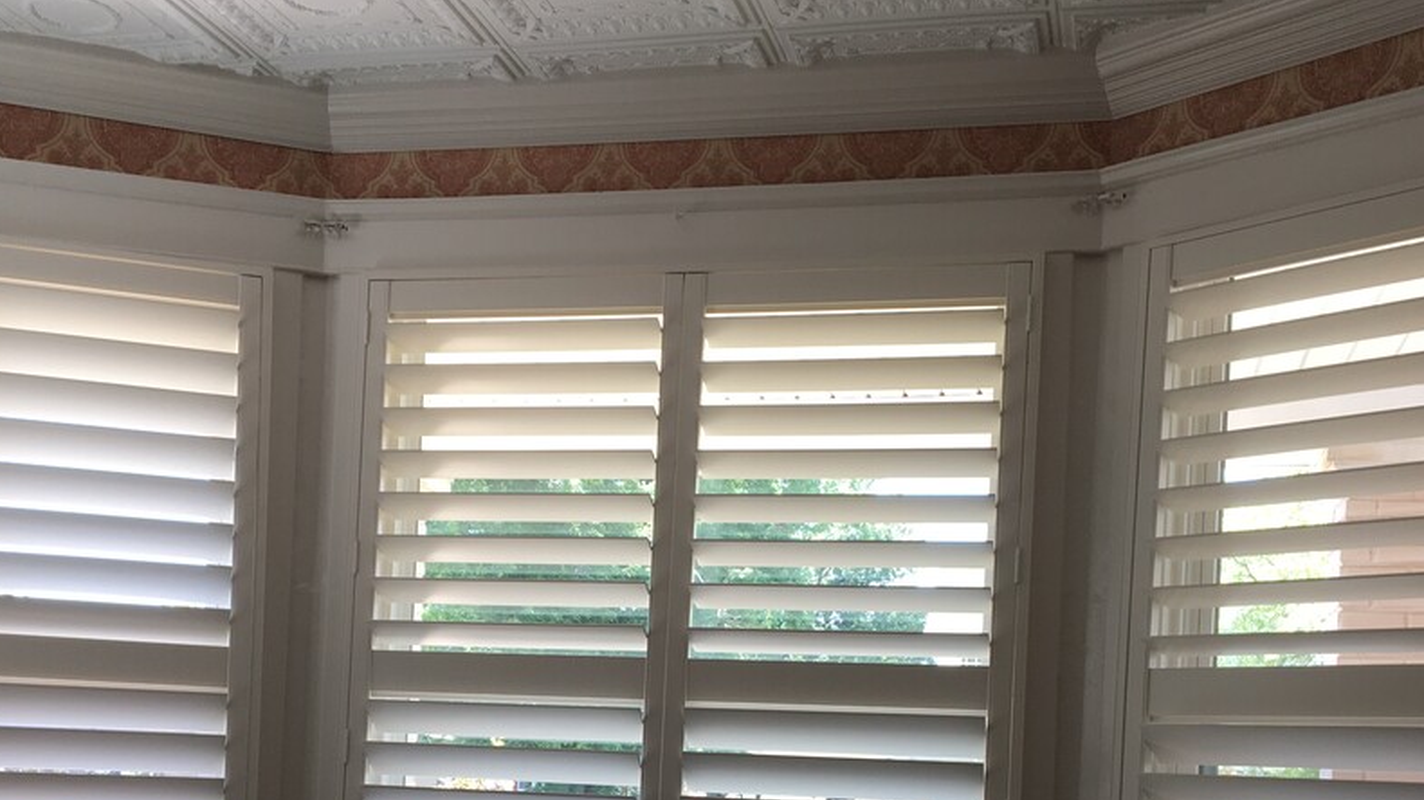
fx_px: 1812
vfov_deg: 24.1
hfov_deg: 42.9
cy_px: 742
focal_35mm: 48
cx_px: 665
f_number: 2.2
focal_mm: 4.15
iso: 25
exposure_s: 1/60
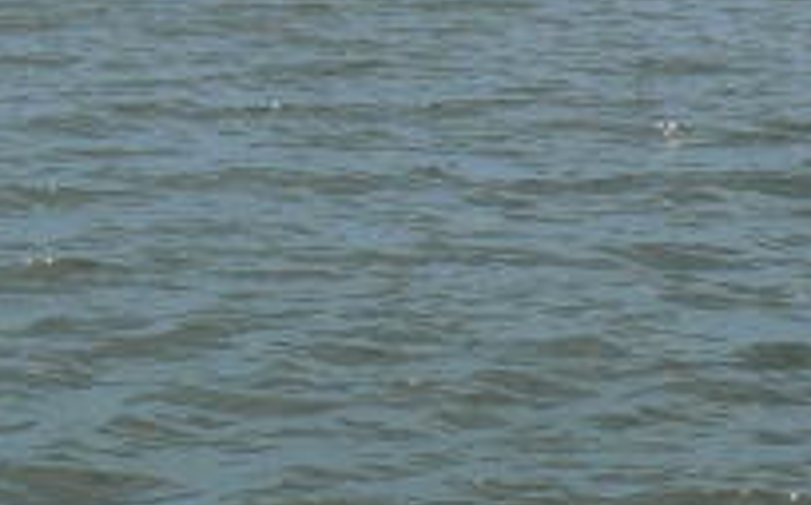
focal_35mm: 197
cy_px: -64
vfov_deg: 6.6
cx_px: 584
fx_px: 4349
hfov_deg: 10.6
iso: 80
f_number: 8
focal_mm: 7.7
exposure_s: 1/500
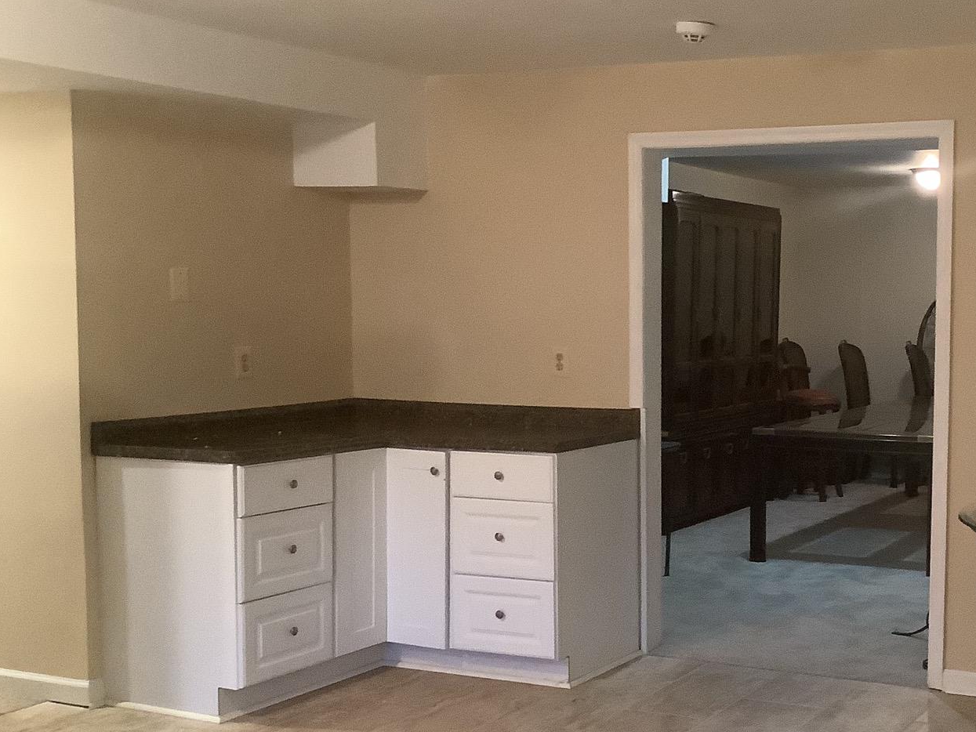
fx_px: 1438
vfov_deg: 28.5
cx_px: 786
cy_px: 419
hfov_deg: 36.2
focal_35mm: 51
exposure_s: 1/30
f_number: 2.4
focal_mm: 3.3
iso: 320
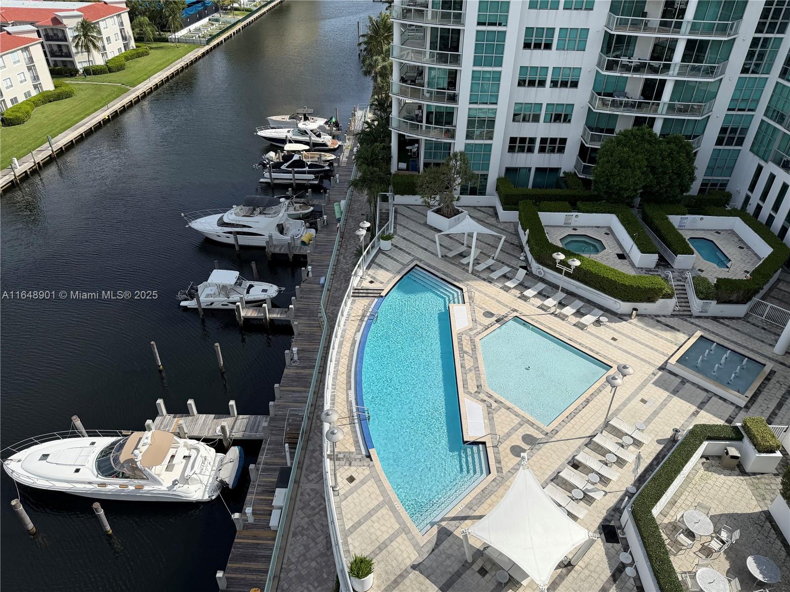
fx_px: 548
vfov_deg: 56.8
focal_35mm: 24
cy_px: 296
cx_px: 395
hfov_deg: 71.6
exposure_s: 1/8130
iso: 80
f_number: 1.78
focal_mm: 6.76
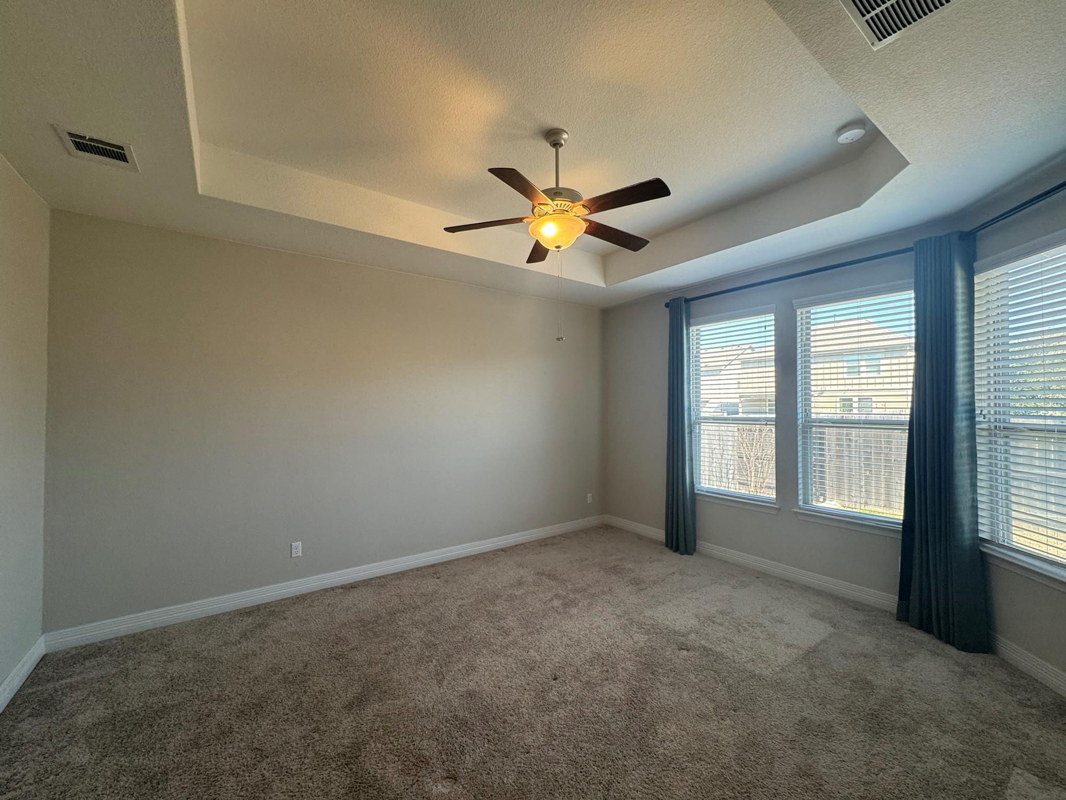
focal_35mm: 14
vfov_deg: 85.7
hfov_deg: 102.1
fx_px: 431
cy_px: 400
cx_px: 533
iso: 160
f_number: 2.2
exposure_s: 1/120
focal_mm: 2.22
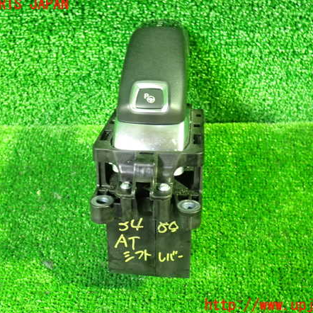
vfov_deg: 46.0
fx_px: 368
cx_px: 152
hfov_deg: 46.0
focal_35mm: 36
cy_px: 155
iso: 800
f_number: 2.3
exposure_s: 1/13
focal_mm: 5.4
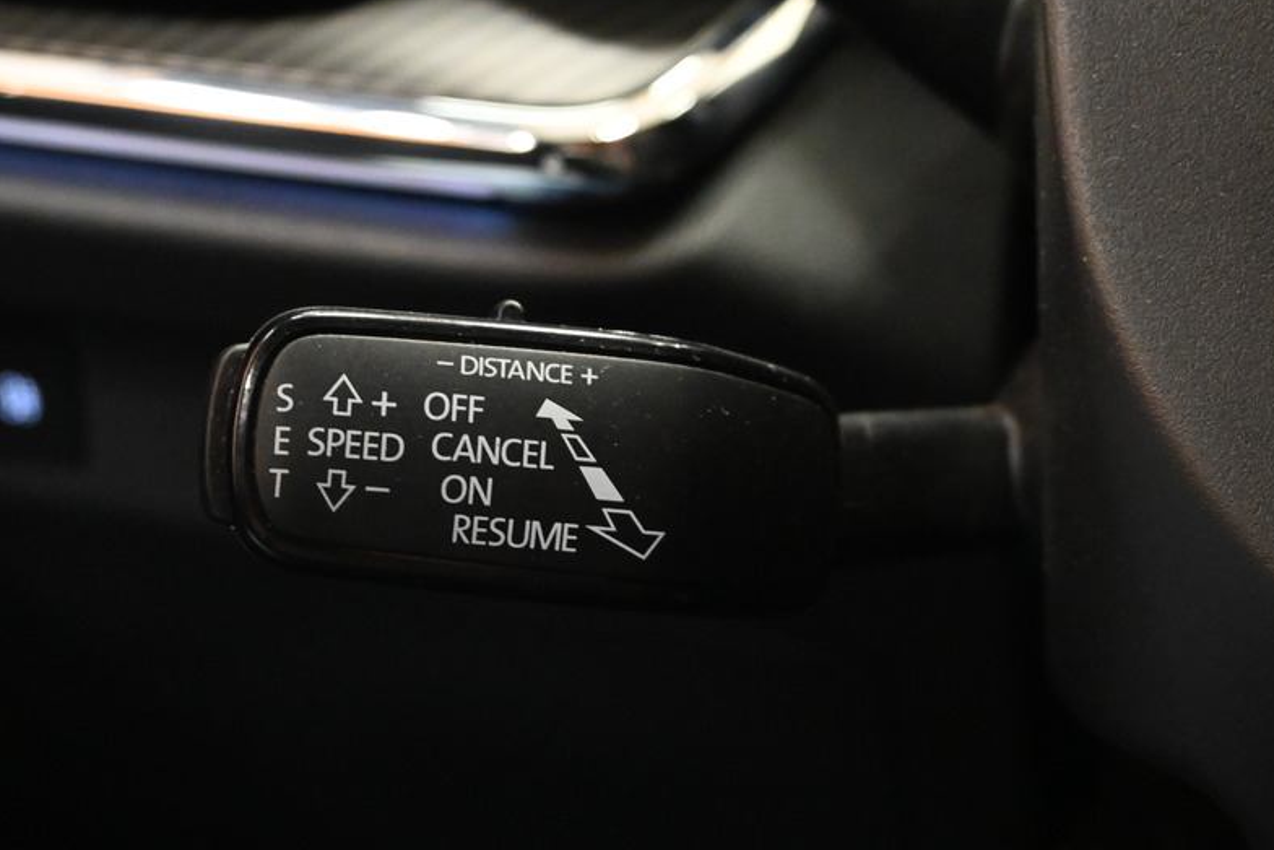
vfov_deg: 21.4
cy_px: 414
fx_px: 2249
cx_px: 535
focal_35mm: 64
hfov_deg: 31.6
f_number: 3.8
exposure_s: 1/30
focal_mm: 20.5
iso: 3200
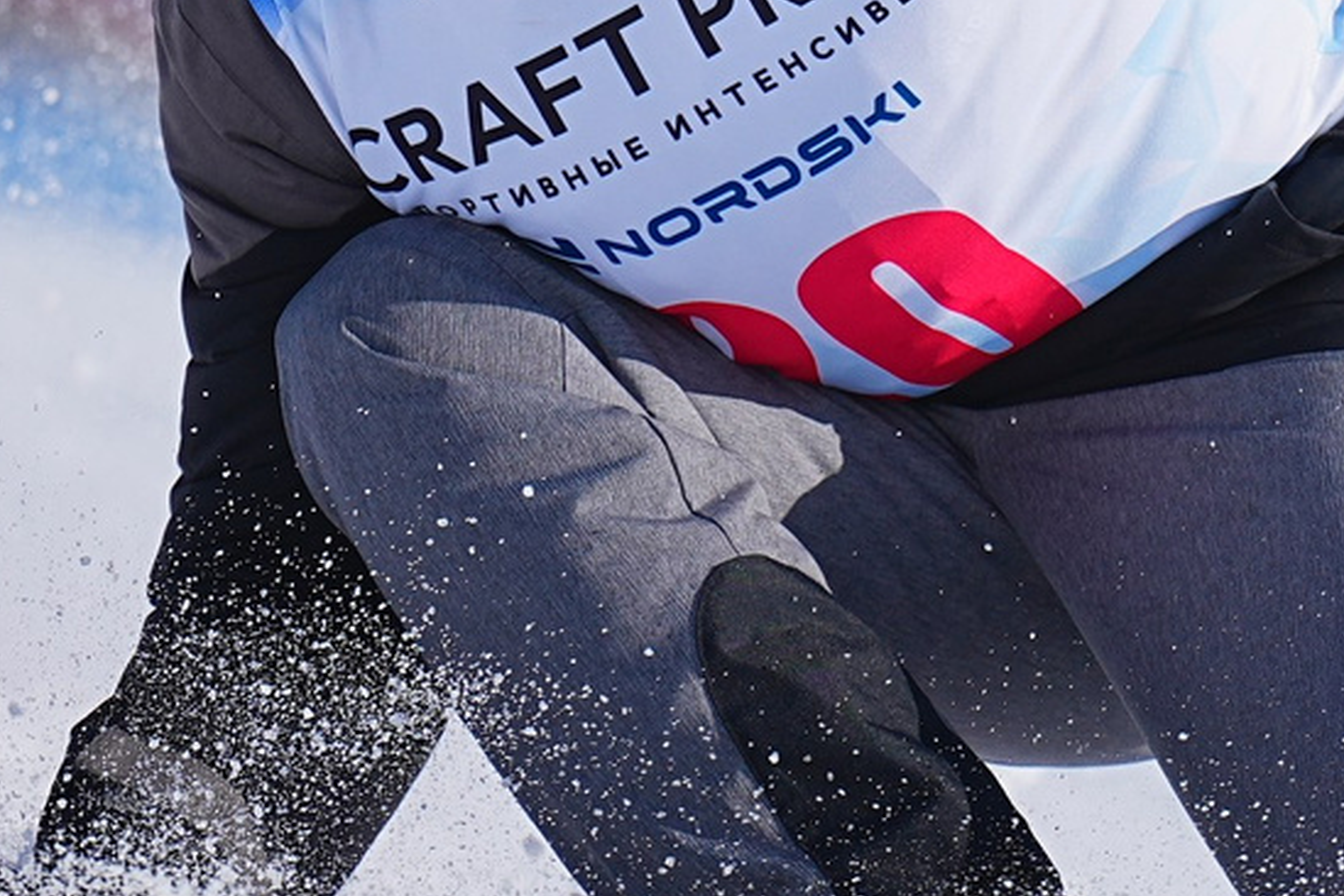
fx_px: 33784
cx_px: 1302
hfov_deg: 2.3
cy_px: -18
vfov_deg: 1.5
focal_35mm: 905
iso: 100
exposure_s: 1/4000
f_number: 2.8
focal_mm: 194
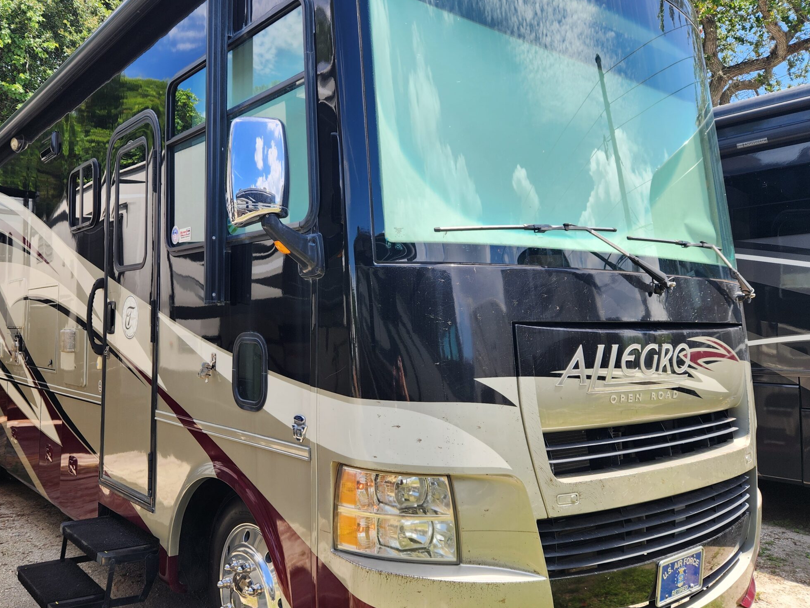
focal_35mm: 30
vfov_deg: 46.8
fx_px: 702
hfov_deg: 59.5
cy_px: 300
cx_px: 331
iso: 20
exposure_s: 1/603
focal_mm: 5.4
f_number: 1.8
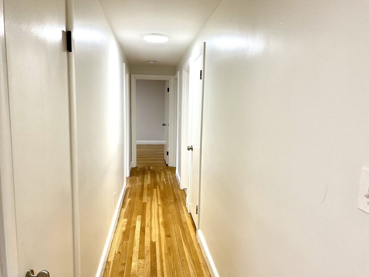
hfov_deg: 67.3
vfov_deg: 53.1
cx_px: 184
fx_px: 277
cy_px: 138
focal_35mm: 26
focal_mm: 4.25
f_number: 1.8
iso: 100
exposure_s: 1/120
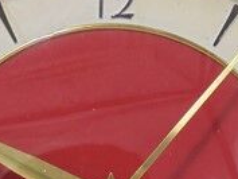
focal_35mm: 219
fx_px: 1507
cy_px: 199
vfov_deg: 6.8
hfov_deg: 9.0
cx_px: 74
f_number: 4.5
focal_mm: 7.8
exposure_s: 1/40
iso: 100
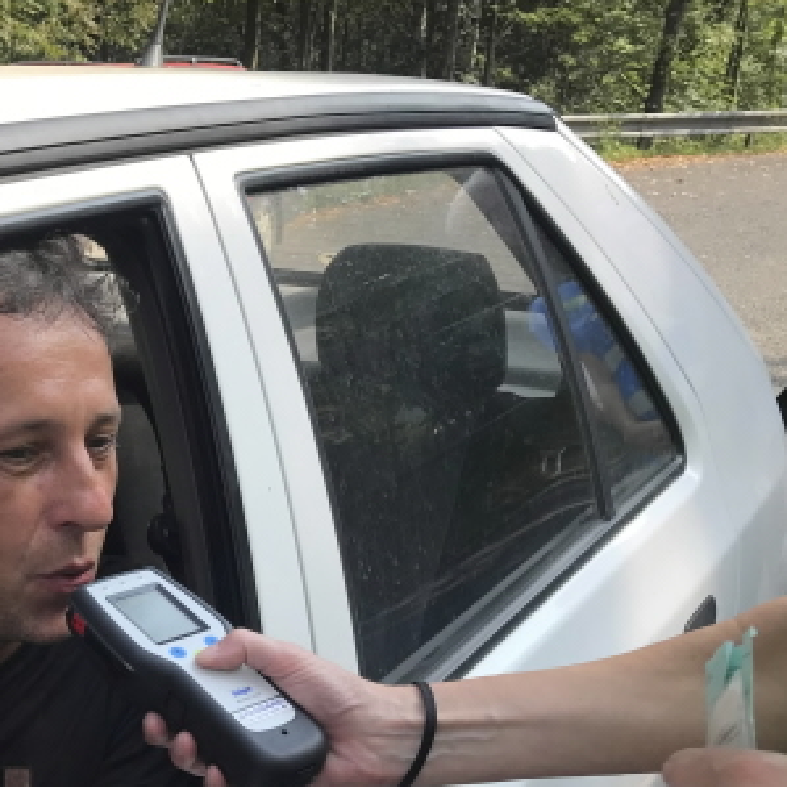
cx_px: 21
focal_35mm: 53
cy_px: 571
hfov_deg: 30.2
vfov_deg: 31.7
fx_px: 1363
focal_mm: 3.99
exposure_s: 1/742
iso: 20
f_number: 1.8
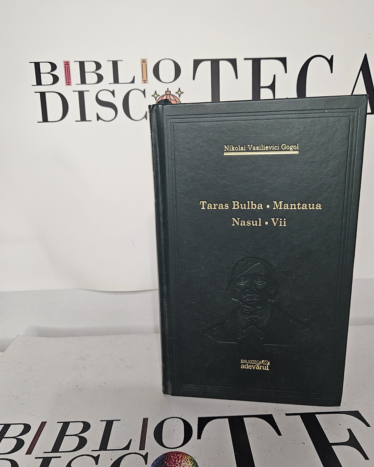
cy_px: 238
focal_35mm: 26
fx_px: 360
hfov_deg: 54.9
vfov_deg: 66.0
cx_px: 192
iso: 500
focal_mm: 5.4
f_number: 1.8
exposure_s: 1/142
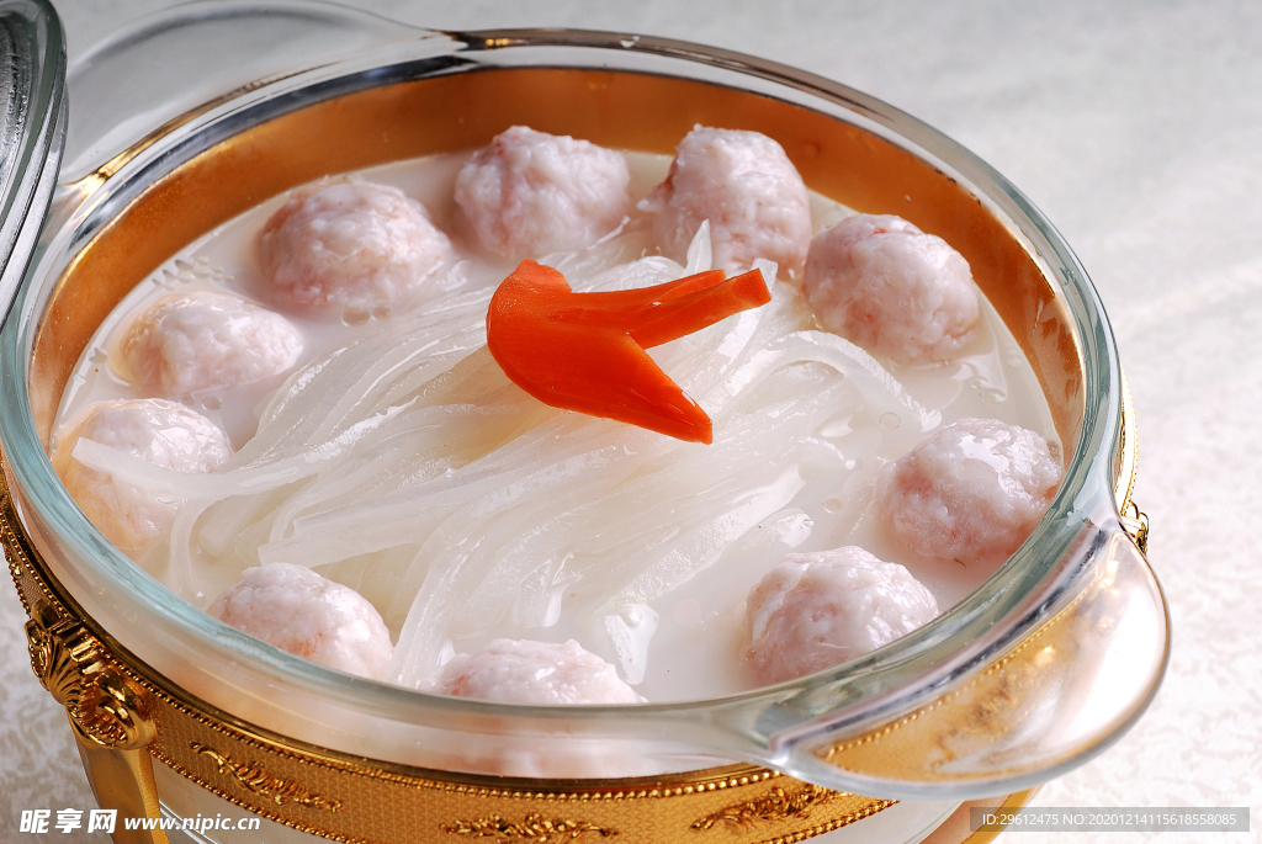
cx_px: 631
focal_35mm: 90
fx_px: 3158
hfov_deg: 22.6
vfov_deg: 15.2
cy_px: 422
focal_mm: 60
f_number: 13
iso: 100
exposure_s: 1/125
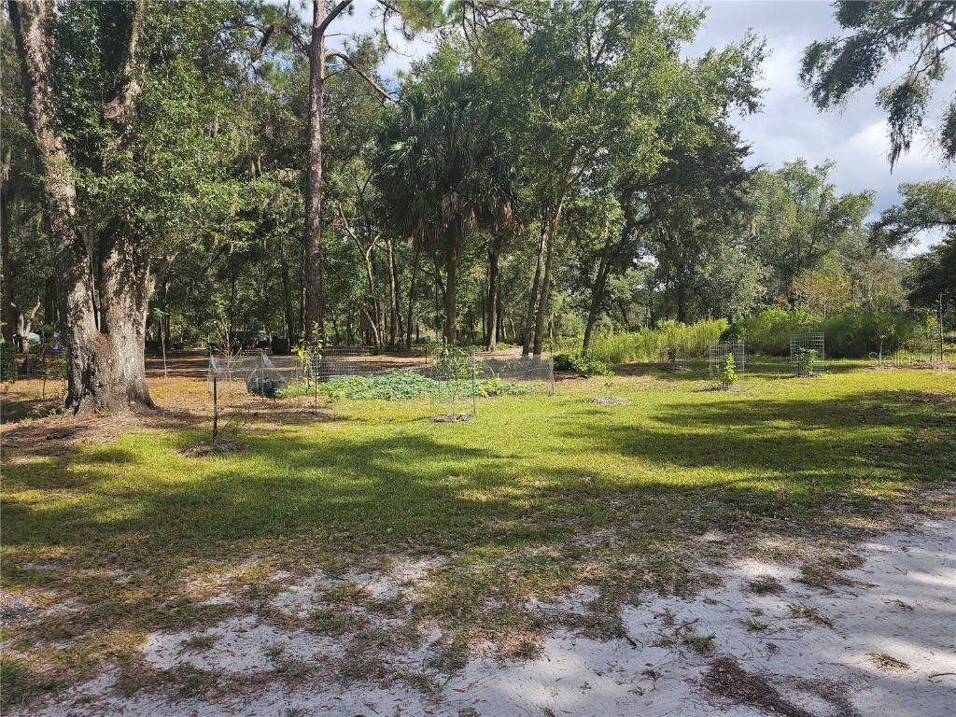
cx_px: 478
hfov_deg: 73.9
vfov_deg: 58.9
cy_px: 358
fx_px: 635
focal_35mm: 23
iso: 10
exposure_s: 1/356
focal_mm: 6.3
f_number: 1.7
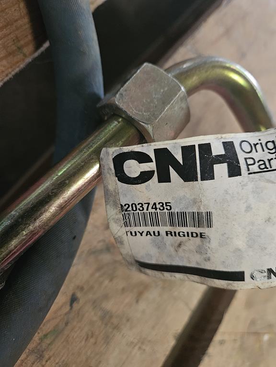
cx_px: 138
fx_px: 245
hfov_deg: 58.9
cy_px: 184
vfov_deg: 73.9
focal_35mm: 23
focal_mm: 5.4
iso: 1000
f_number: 1.8
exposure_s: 1/25
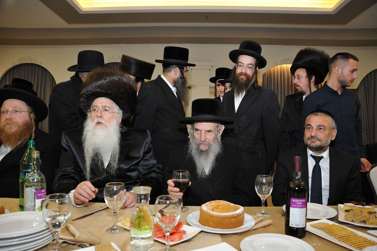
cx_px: 188
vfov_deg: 53.1
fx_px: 251
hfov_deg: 73.8
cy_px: 126
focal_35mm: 24
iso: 1600
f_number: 4
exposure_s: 1/125
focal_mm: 24
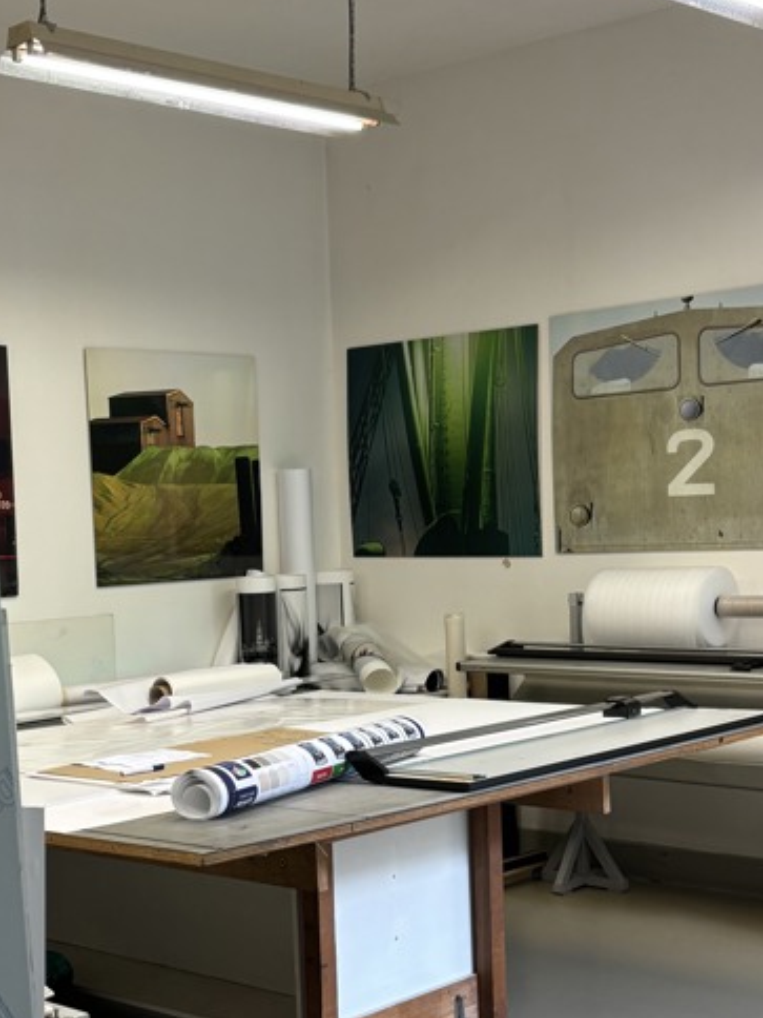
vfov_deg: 34.7
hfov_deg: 26.4
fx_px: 1616
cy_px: 652
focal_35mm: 55
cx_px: 261
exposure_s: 1/100
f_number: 1.6
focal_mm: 5.96
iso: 100
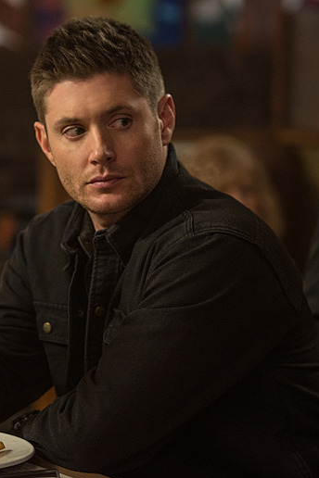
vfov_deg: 10.9
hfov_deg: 7.3
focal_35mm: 189
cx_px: 78
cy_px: 240
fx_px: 2512
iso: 2000
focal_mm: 125
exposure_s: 1/125
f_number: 2.8
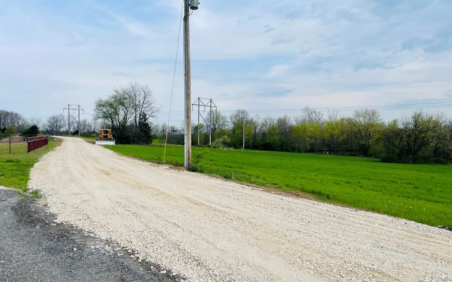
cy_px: 153
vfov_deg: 44.5
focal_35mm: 28
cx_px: 229
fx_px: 345
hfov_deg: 66.5
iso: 32
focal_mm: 4.2
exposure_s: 1/3401
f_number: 1.6
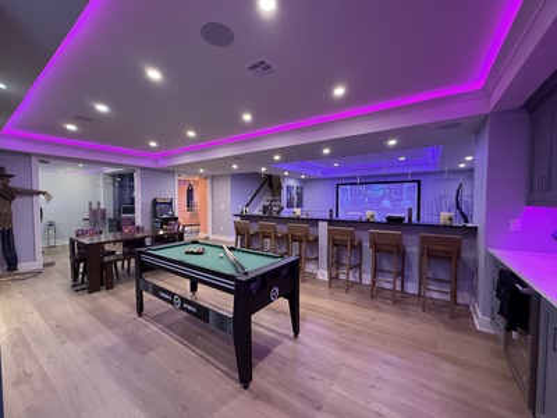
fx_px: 225
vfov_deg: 85.7
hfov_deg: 102.1
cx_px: 278
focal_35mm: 14
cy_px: 209
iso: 400
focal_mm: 2.22
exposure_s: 1/64
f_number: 2.2
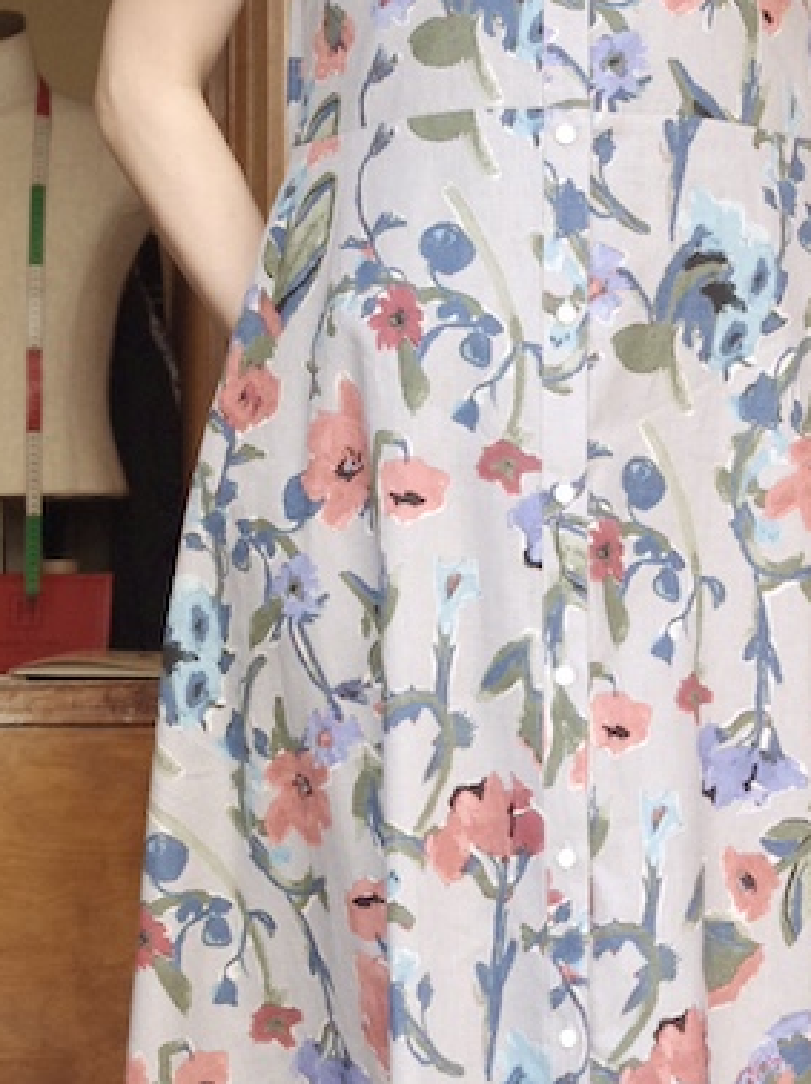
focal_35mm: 147
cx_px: 576
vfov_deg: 13.4
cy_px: 708
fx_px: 4597
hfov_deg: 10.1
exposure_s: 1/125
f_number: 8
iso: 1600
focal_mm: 40
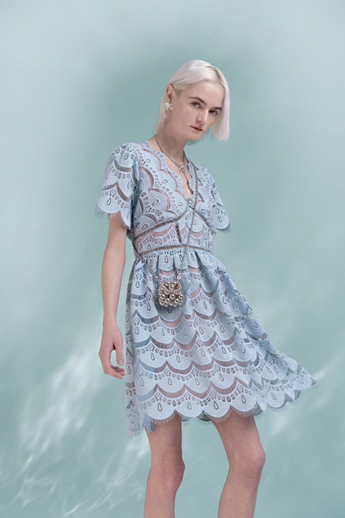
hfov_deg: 24.6
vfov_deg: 36.2
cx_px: 172
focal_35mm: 55
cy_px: 259
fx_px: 791
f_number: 6.3
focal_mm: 55
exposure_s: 1/160
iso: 500
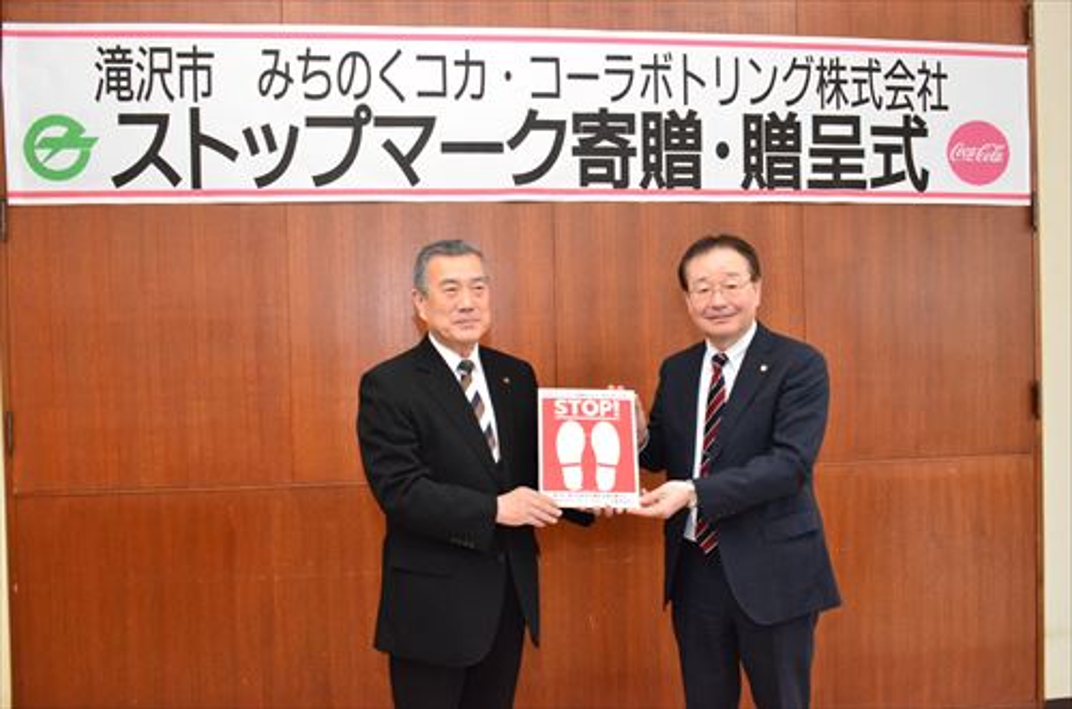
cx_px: 536
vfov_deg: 41.5
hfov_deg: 59.6
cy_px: 354
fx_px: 936
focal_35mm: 32
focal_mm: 21
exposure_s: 1/250
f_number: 6.3
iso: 3200
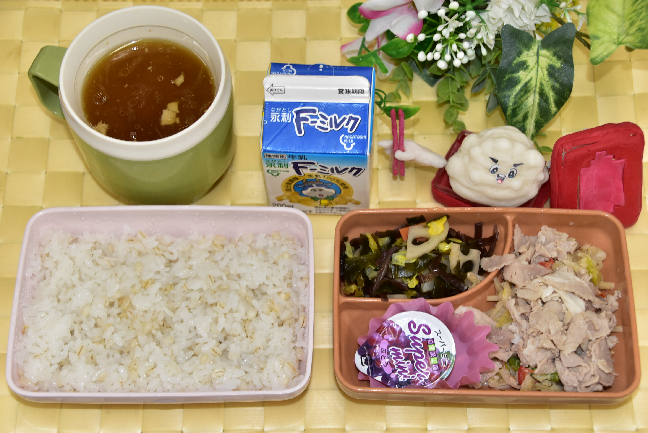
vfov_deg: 19.8
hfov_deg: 29.2
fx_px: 1243
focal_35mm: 69
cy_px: 216
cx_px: 324
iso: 400
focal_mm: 46
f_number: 4.8
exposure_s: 1/80
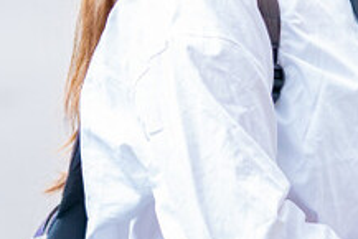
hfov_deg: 4.4
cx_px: 203
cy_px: 145
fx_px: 4677
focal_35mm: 470
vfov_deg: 2.9
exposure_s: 1/320
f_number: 2.8
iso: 800
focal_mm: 85
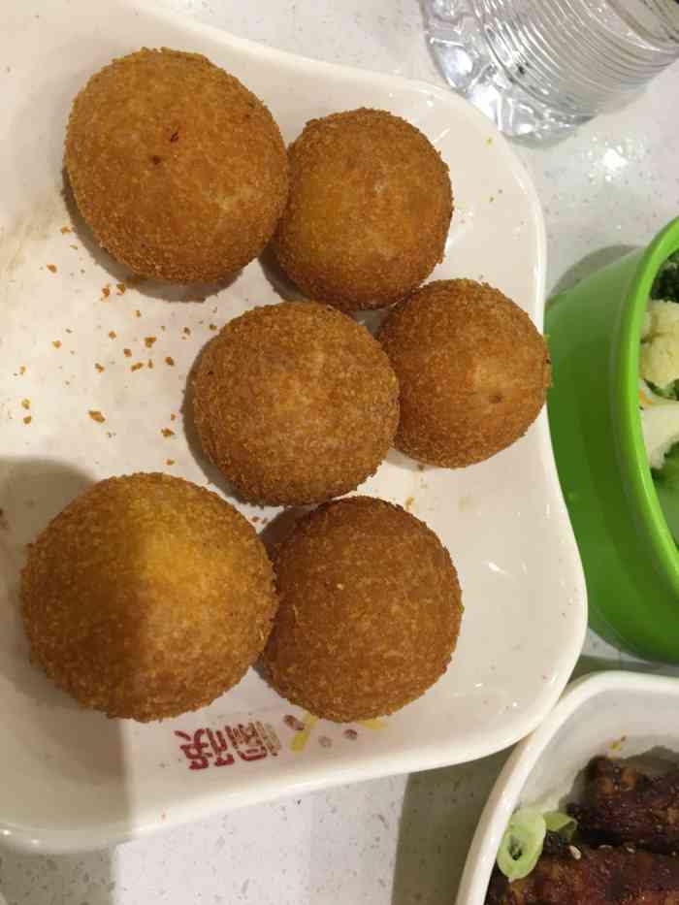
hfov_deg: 48.2
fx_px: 758
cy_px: 452
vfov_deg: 61.7
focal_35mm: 29
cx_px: 340
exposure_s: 1/17
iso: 32
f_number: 2.2
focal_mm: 4.15
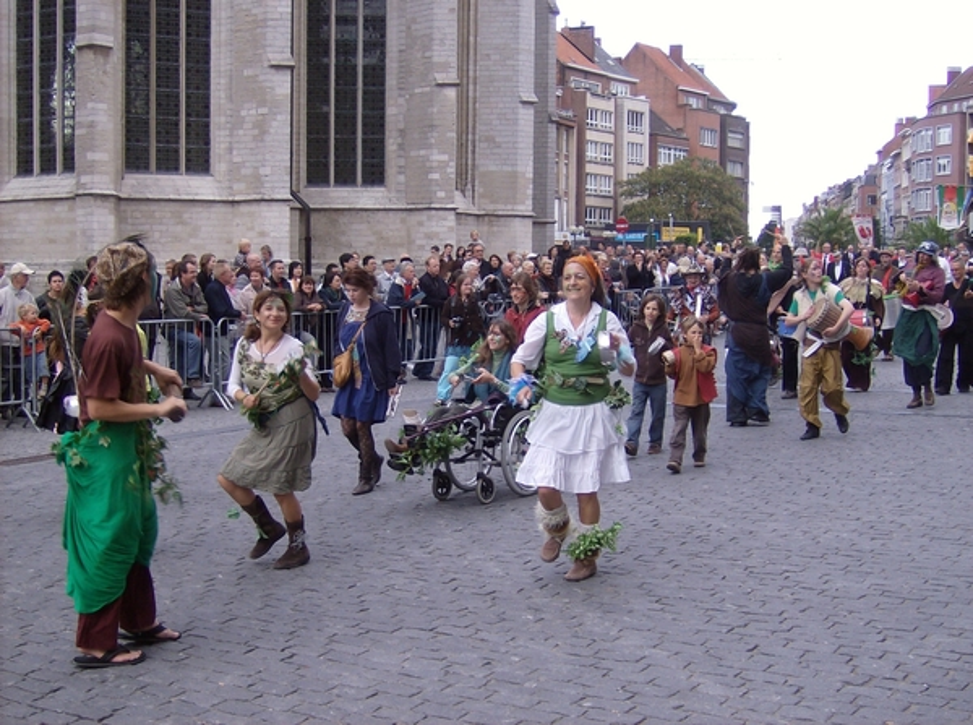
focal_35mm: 46
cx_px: 486
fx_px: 1290
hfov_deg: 41.3
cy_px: 362
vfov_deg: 31.4
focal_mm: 7.7
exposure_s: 1/157
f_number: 3.1
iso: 100
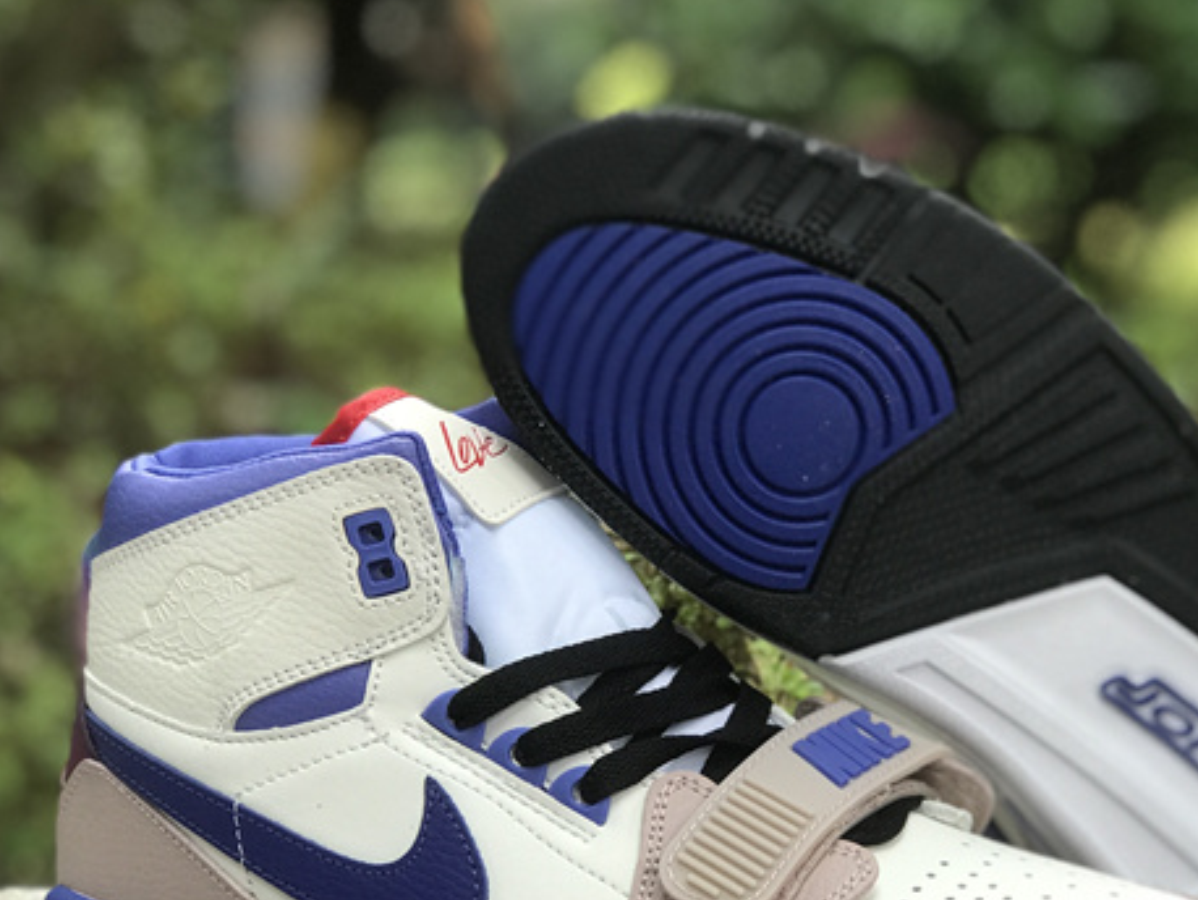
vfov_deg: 16.0
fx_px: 3186
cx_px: 777
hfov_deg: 21.2
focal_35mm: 92
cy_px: 689
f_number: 2.8
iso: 32
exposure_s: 1/50
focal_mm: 6.6
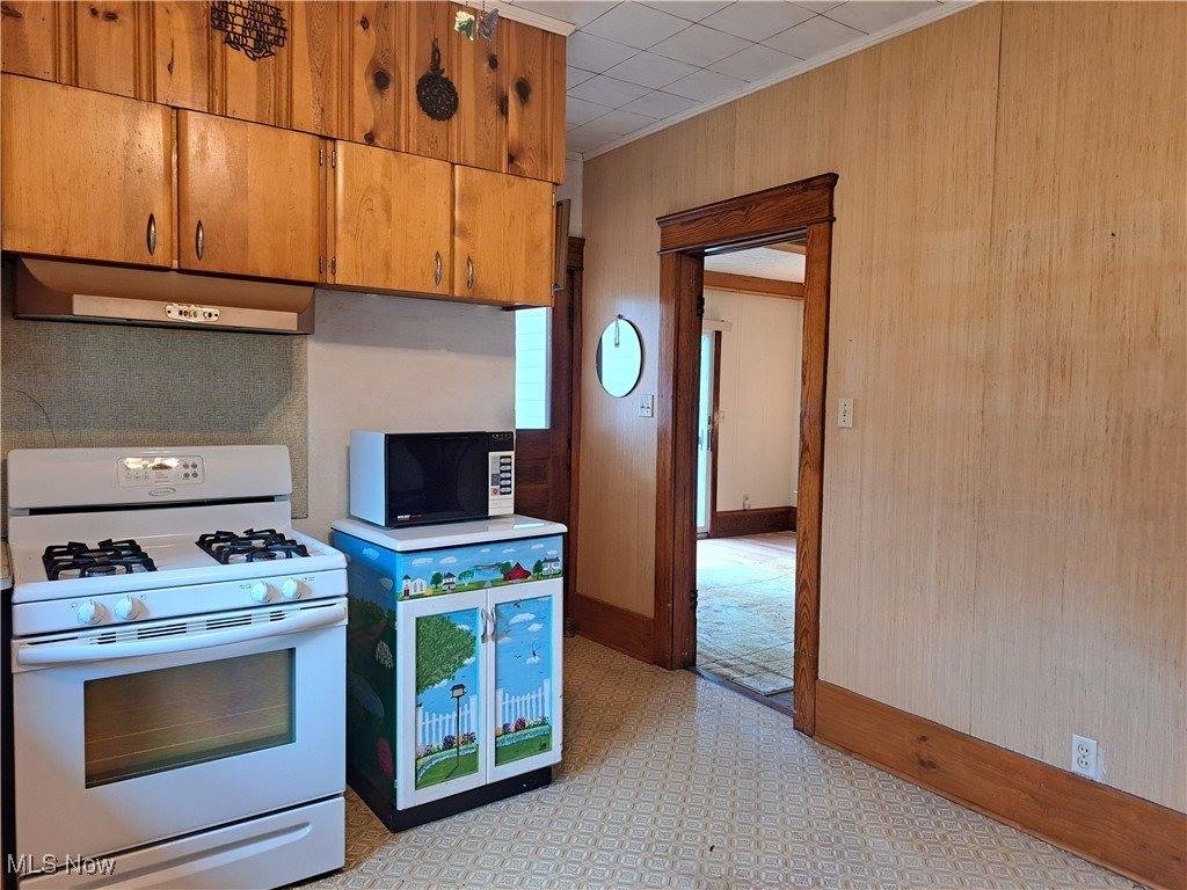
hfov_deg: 71.6
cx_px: 594
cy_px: 445
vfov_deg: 56.8
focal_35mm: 24
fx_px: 823
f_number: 1.8
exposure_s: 1/60
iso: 160
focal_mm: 5.23
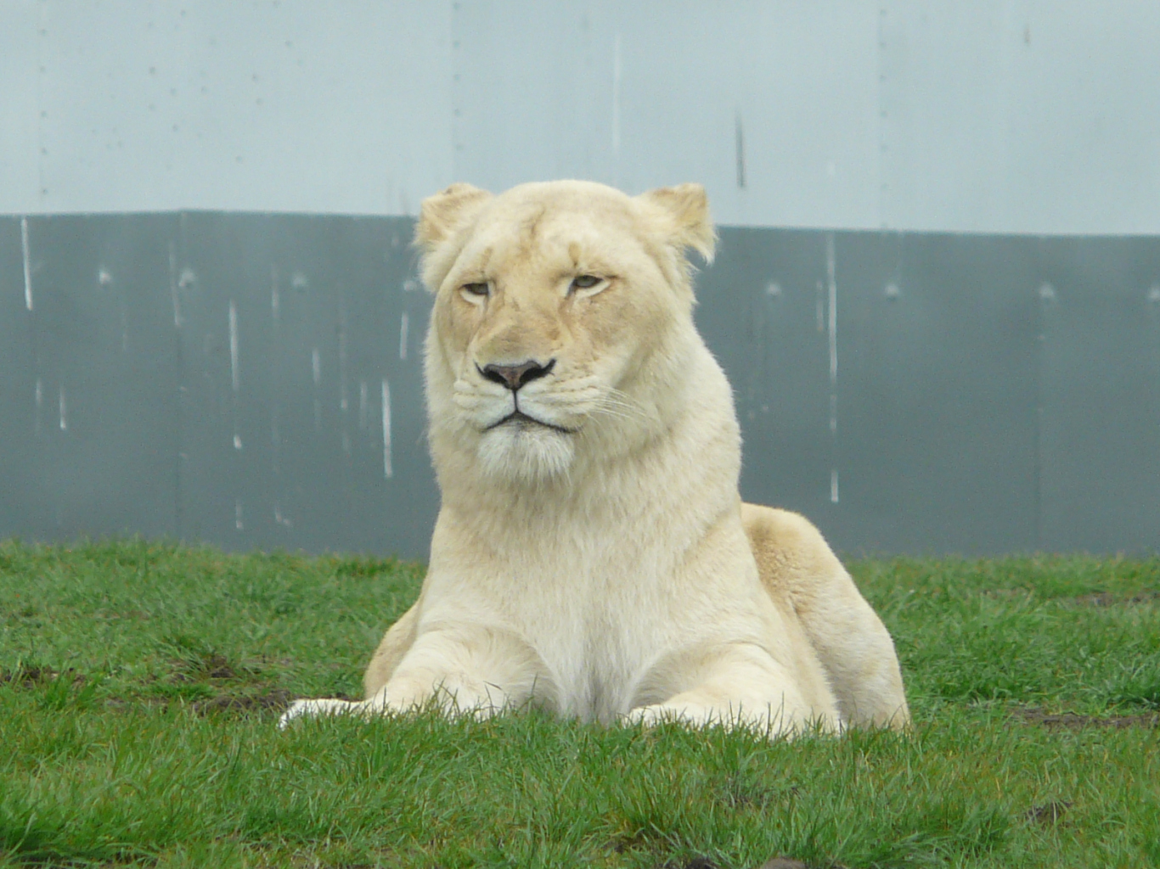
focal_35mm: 528
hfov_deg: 3.8
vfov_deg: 2.8
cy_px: 434
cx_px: 580
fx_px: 17690
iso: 100
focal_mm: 54.4
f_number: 4
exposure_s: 1/250
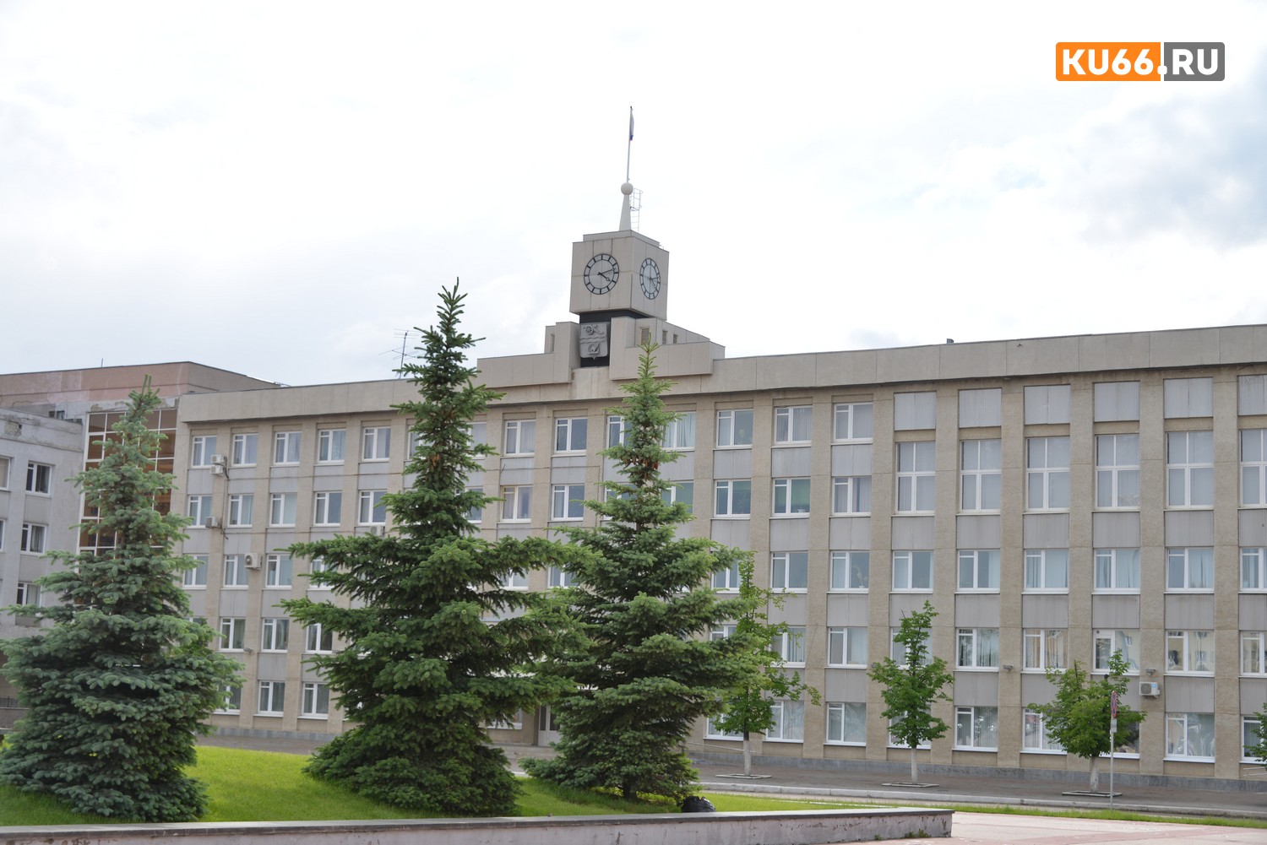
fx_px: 1936
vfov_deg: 24.6
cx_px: 634
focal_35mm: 55
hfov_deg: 36.2
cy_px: 422
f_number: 5.6
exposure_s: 1/750
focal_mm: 55
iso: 200
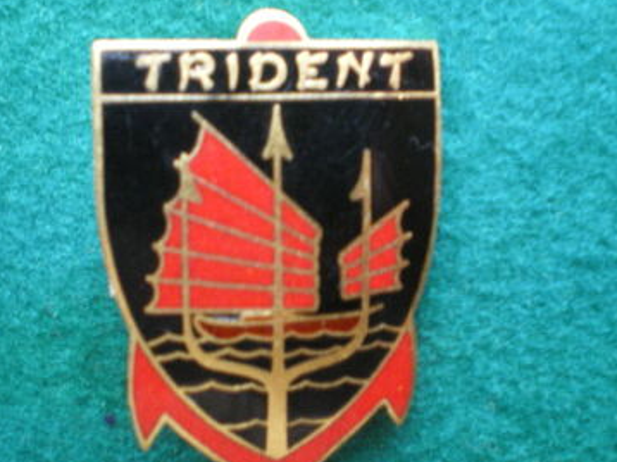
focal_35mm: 51
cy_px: 219
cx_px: 259
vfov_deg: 28.5
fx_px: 908
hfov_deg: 37.4
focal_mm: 6.3
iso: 400
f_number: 3.1
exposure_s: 1/4
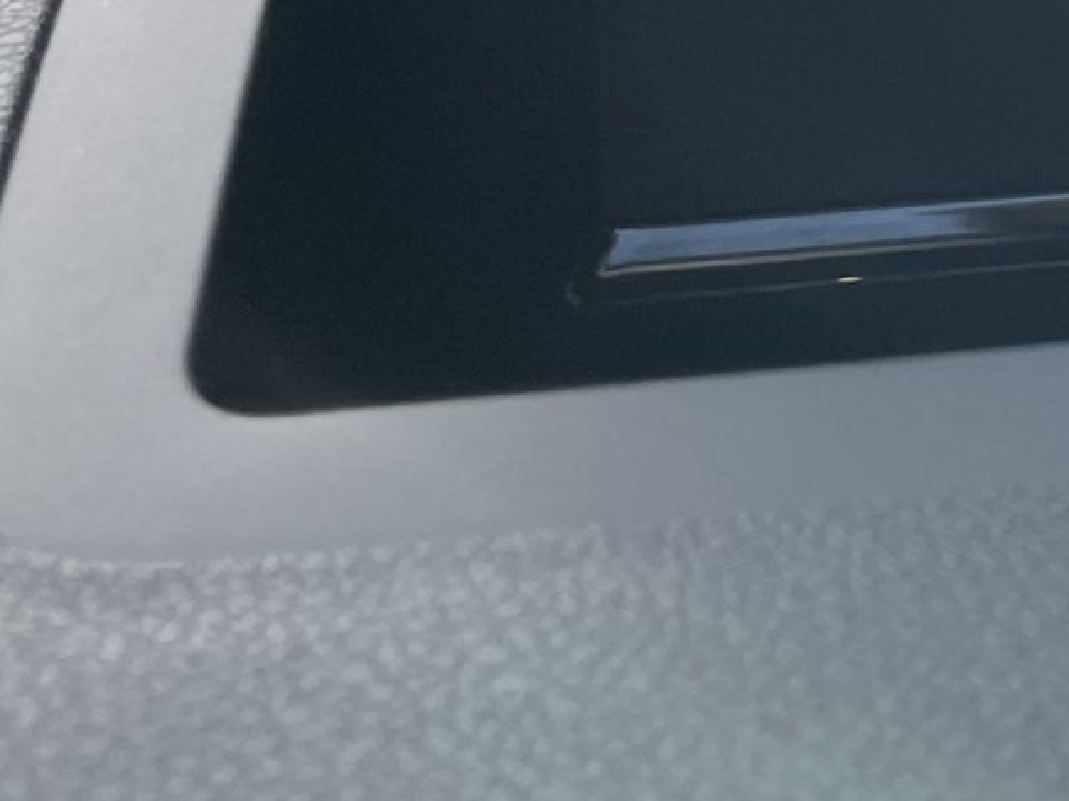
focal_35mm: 105
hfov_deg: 17.1
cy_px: -438
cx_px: 1570
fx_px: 3241
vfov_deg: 13.2
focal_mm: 4.2
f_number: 1.6
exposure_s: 1/121
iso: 50
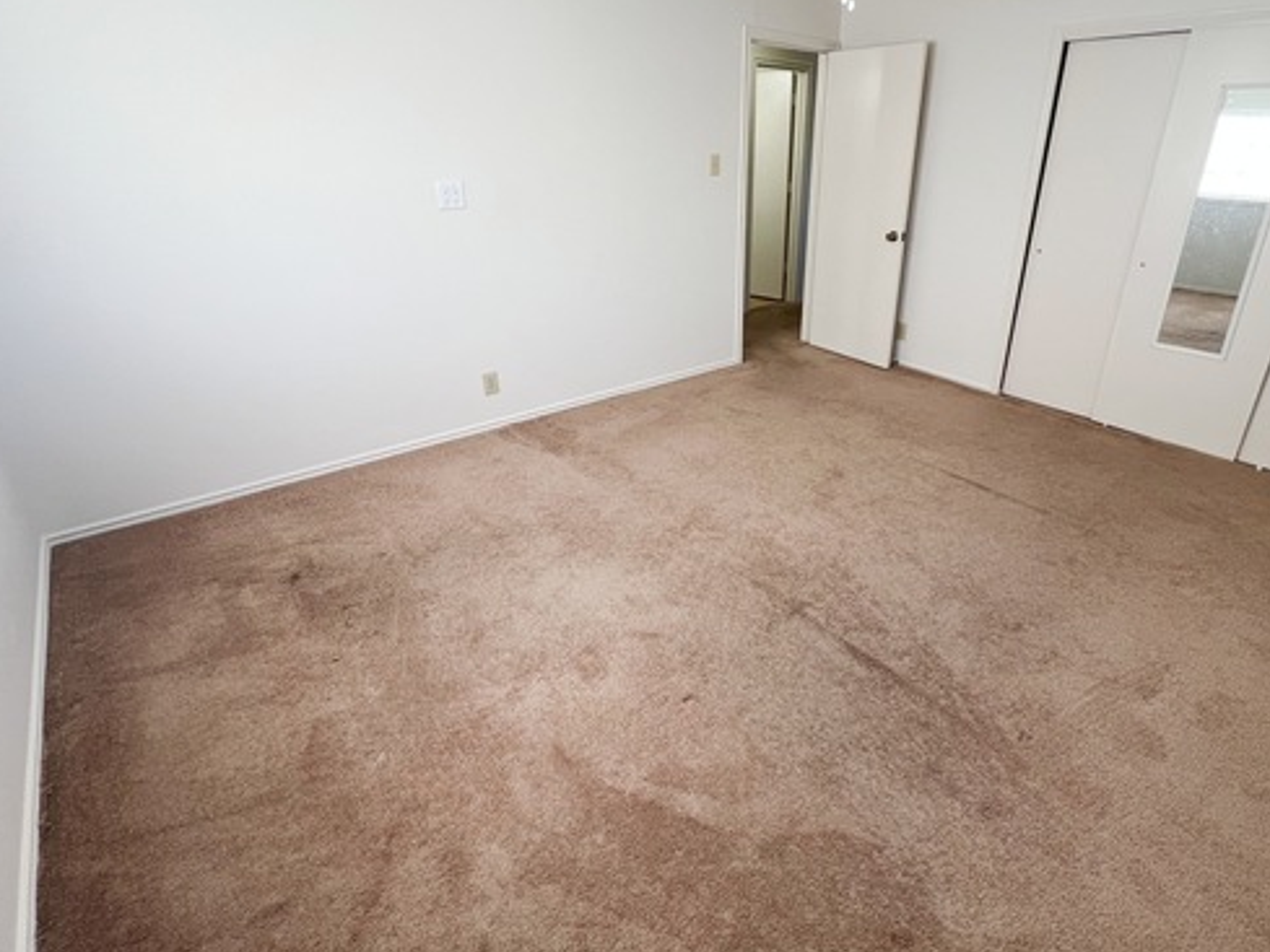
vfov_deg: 74.5
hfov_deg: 90.4
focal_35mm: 17
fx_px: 624
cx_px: 730
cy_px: 423
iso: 125
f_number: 1.8
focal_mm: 1.57
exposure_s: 1/120
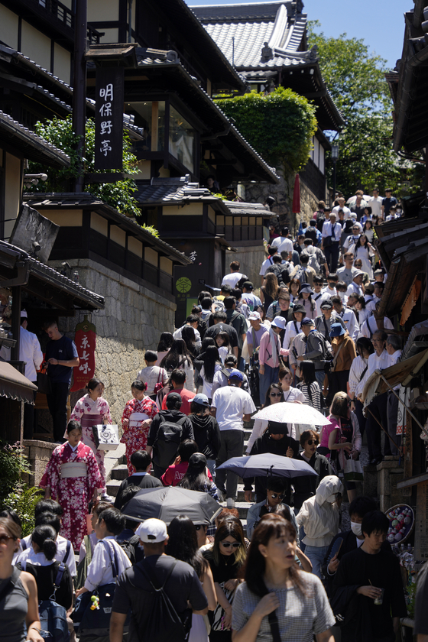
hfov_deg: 14.7
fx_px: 1658
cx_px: 214
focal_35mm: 93
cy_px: 321
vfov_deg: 21.9
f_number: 4.5
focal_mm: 93
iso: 160
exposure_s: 1/800
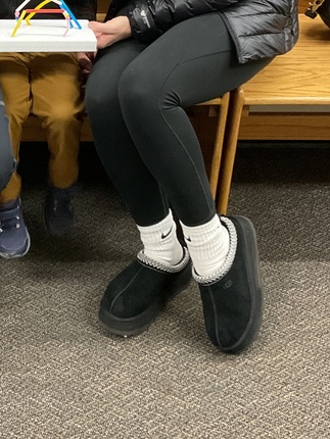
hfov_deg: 21.0
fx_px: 876
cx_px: 49
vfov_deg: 27.5
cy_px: 77
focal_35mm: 69
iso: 250
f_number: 1.8
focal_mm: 3
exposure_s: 1/60
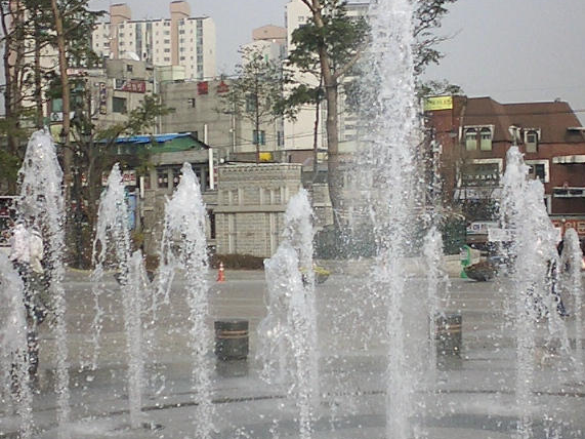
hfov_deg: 23.5
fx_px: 1402
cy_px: 232
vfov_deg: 17.8
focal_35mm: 83
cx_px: 328
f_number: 3.5
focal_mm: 5.6
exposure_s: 1/1000
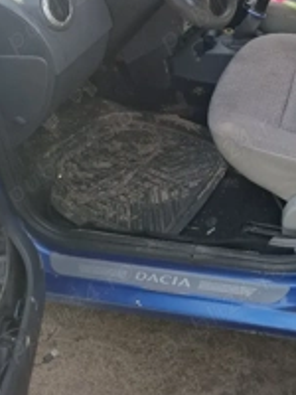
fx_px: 524
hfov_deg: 30.2
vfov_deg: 37.9
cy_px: 26
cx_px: 262
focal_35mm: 46
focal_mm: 5.54
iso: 50
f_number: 1.8
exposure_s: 1/370
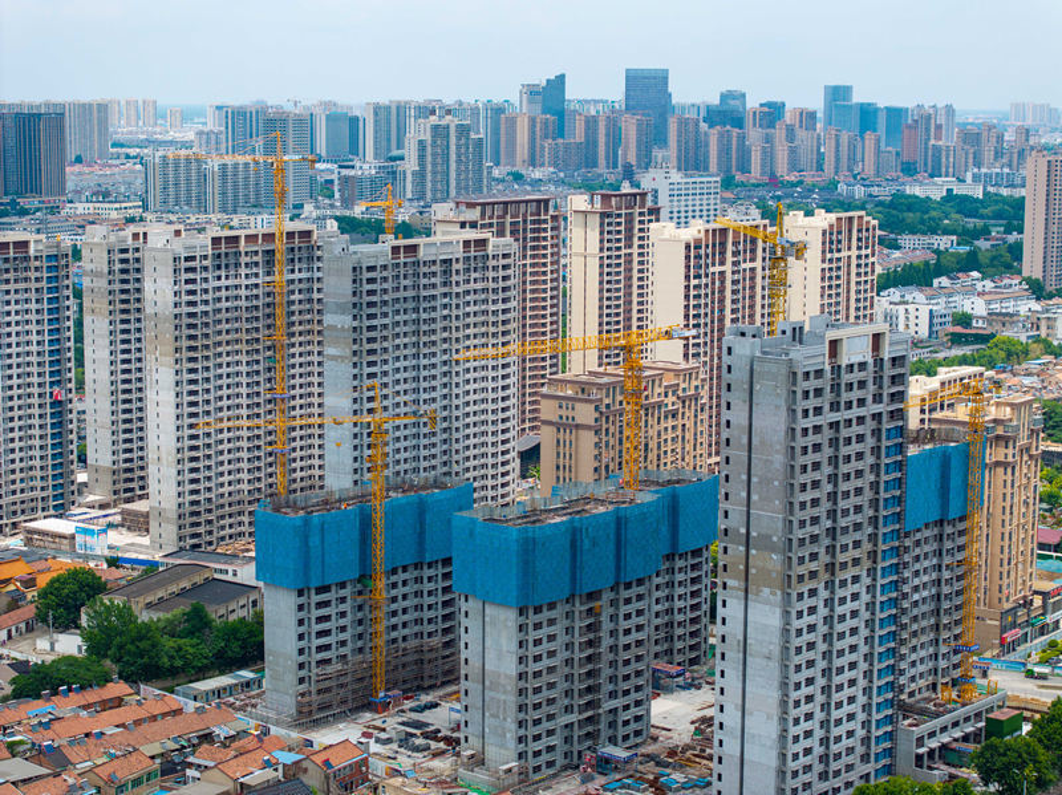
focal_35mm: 70
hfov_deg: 27.8
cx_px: 531
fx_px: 2146
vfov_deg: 21.0
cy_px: 398
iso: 100
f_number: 2.8
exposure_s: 1/1000
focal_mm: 19.35
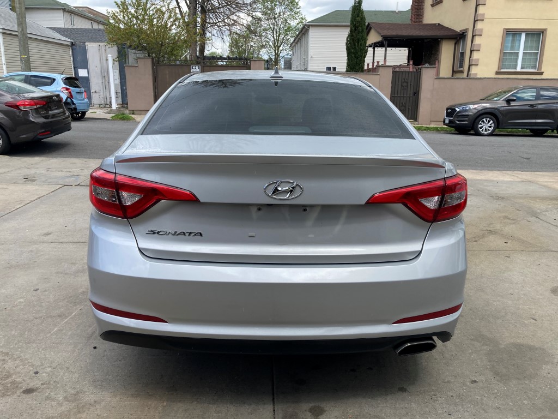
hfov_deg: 63.4
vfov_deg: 49.7
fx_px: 451
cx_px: 279
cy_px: 210
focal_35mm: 28
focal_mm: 3.99
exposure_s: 1/952
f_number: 1.8
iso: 20
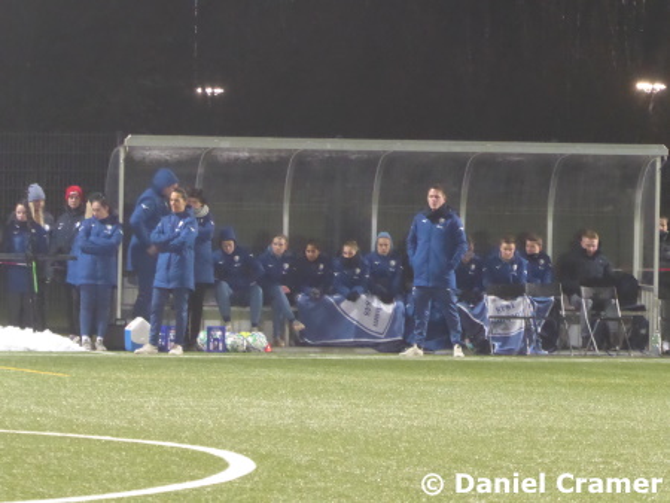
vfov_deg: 4.0
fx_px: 7223
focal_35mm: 373
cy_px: 252
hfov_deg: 5.3
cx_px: 335
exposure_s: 1/6
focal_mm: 66.8
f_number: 6
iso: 1600
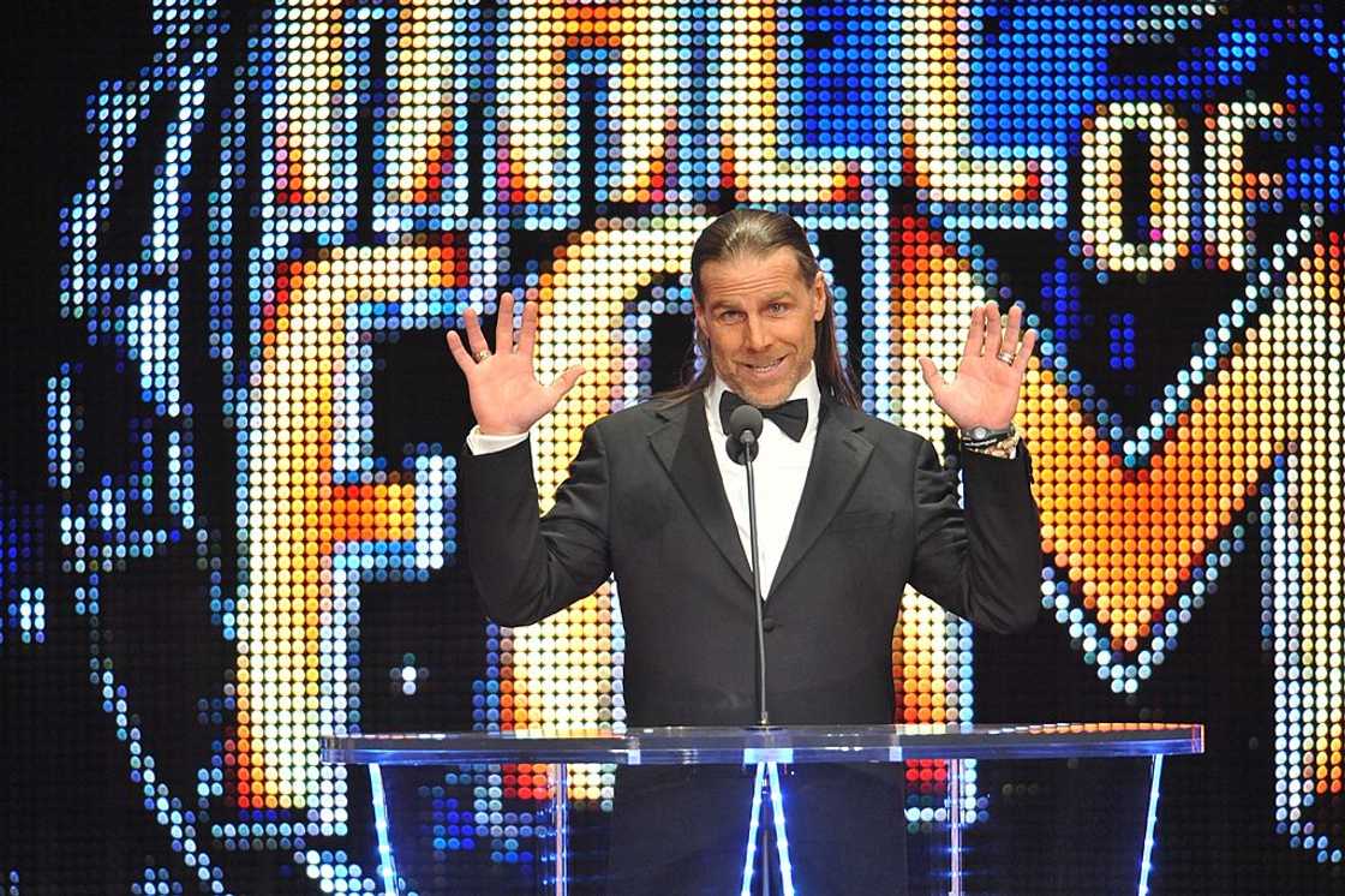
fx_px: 22409
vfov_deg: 2.3
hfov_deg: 3.4
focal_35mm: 600
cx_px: 672
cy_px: 448
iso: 3200
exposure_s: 1/180
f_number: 5.6
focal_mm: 600
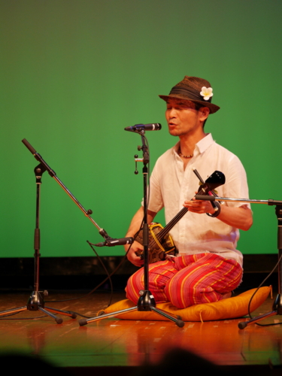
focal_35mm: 200
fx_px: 2172
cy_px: 188
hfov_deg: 7.4
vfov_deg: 9.9
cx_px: 141
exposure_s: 1/200
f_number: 2.8
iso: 400
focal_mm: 100
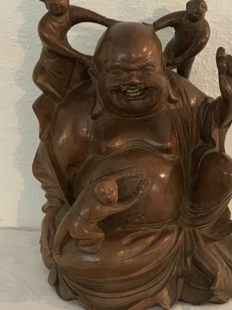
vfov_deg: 25.3
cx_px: 140
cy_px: 162
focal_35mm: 77
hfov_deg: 19.1
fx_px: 688
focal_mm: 6
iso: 500
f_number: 2.4
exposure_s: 1/25
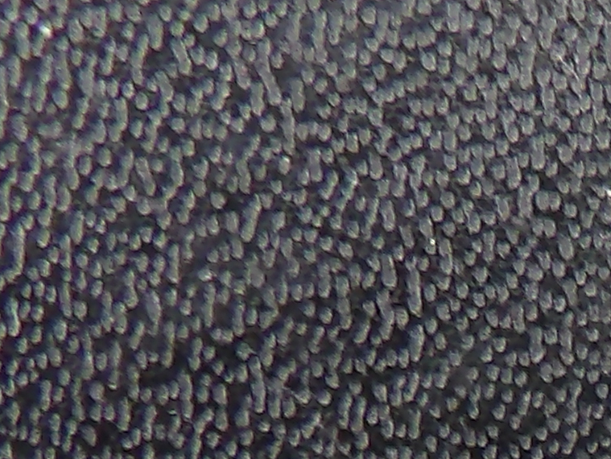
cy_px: 1242
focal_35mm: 157
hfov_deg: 10.8
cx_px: 1431
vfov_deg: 8.4
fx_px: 2772
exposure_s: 1/28
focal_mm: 4.2
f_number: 4.1
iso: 288
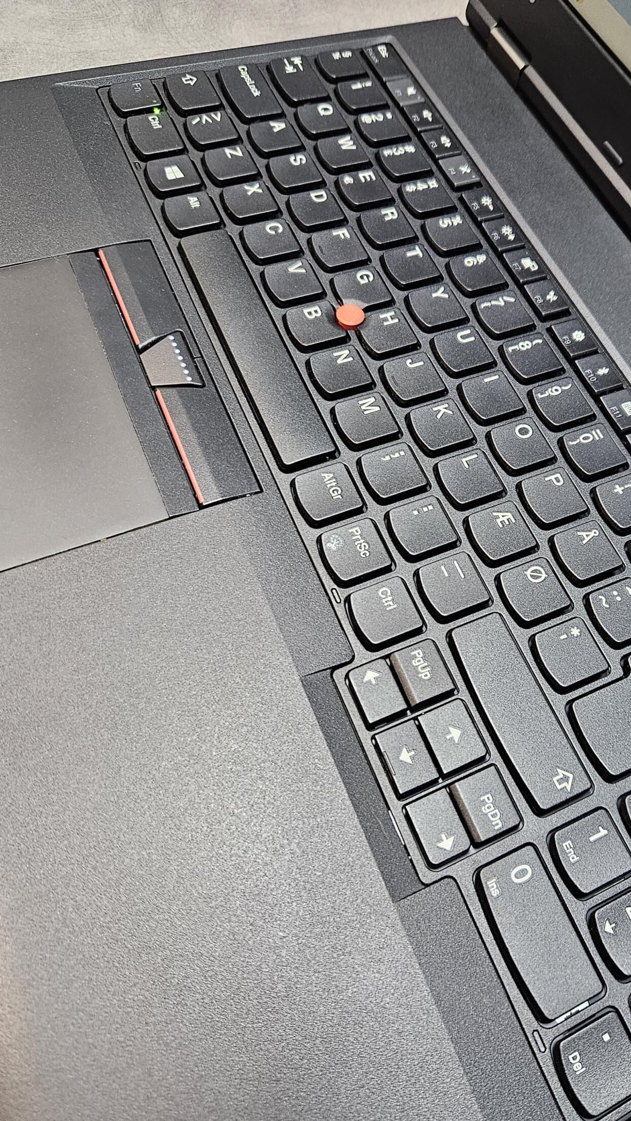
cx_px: 475
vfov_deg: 66.0
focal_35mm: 29
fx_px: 863
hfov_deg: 39.1
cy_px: 536
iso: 400
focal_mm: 5.4
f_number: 1.8
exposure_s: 1/142
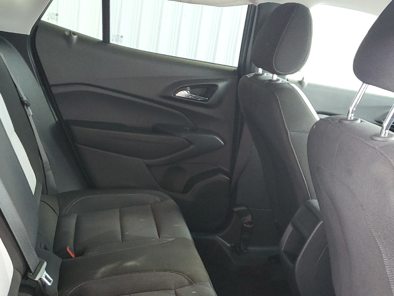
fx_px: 524
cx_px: 162
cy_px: 245
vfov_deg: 30.6
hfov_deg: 41.1
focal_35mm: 46
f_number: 1.5
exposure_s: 1/60.2
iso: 165
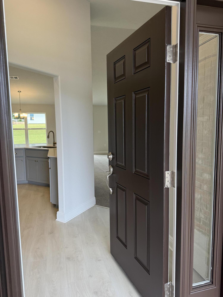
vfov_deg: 71.6
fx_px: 206
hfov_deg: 56.8
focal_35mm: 24
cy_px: 148
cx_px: 112
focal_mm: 6.76
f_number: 1.78
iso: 80
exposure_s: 1/120
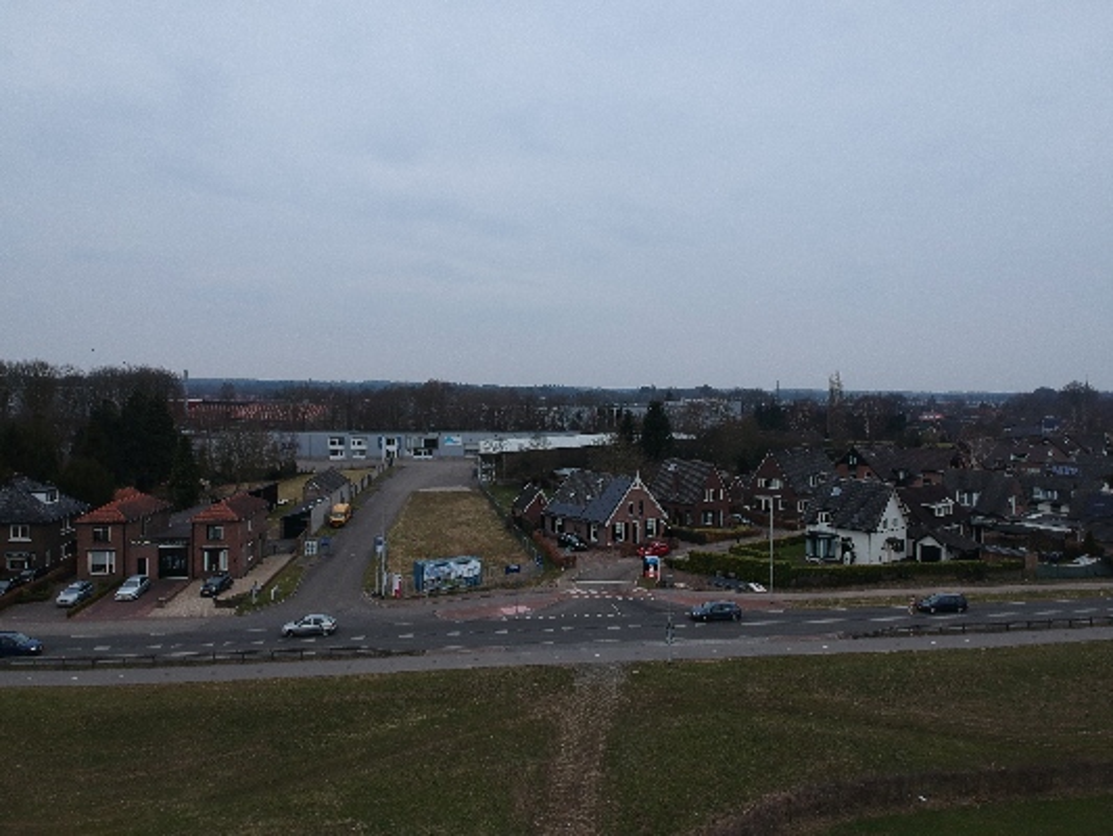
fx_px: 804
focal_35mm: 25
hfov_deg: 69.4
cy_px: 418
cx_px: 556
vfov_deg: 54.9
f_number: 2.6
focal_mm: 4.49
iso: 100
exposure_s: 1/800
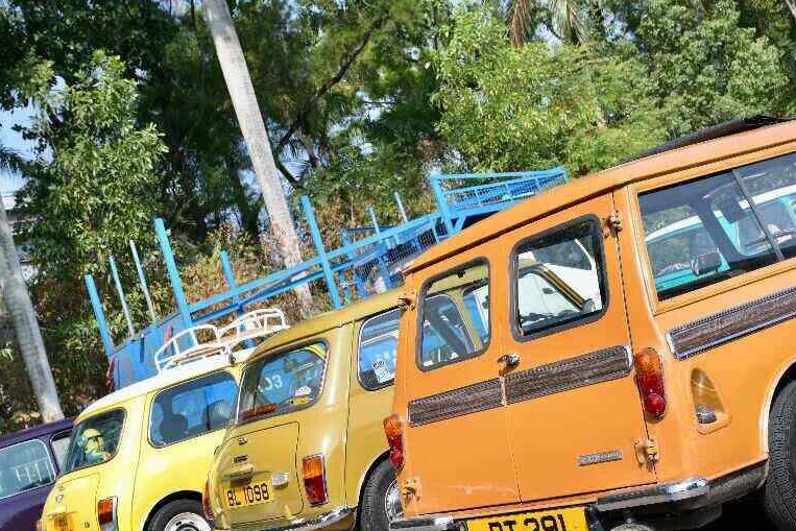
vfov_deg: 26.4
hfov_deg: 38.8
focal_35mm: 51
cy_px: 318
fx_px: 1128
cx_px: 364
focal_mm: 38
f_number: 8
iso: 100
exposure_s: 1/160
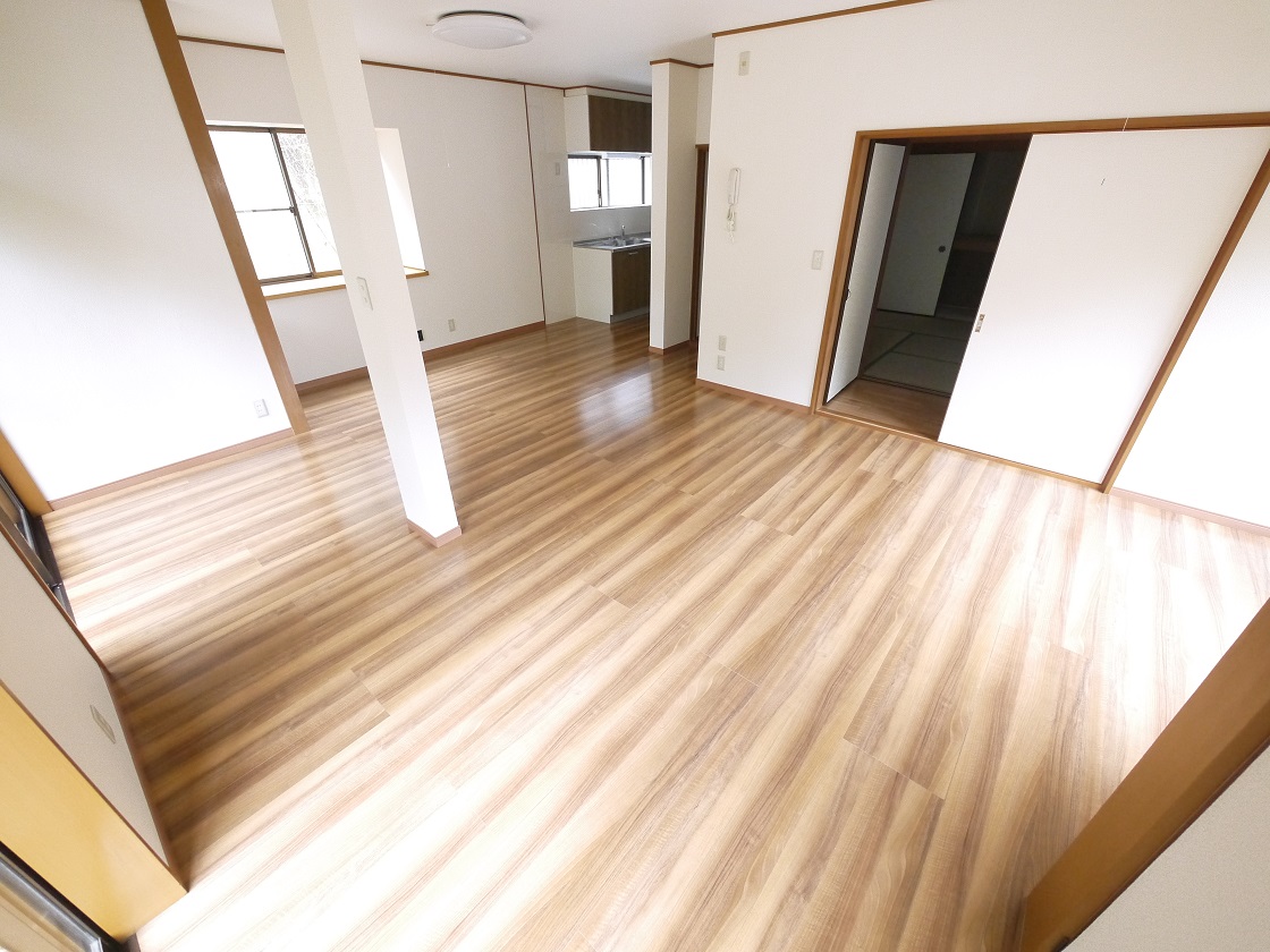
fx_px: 514
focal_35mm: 14
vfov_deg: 85.7
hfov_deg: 102.1
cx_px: 635
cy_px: 476
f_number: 4
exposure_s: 1/60
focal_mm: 7
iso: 1250
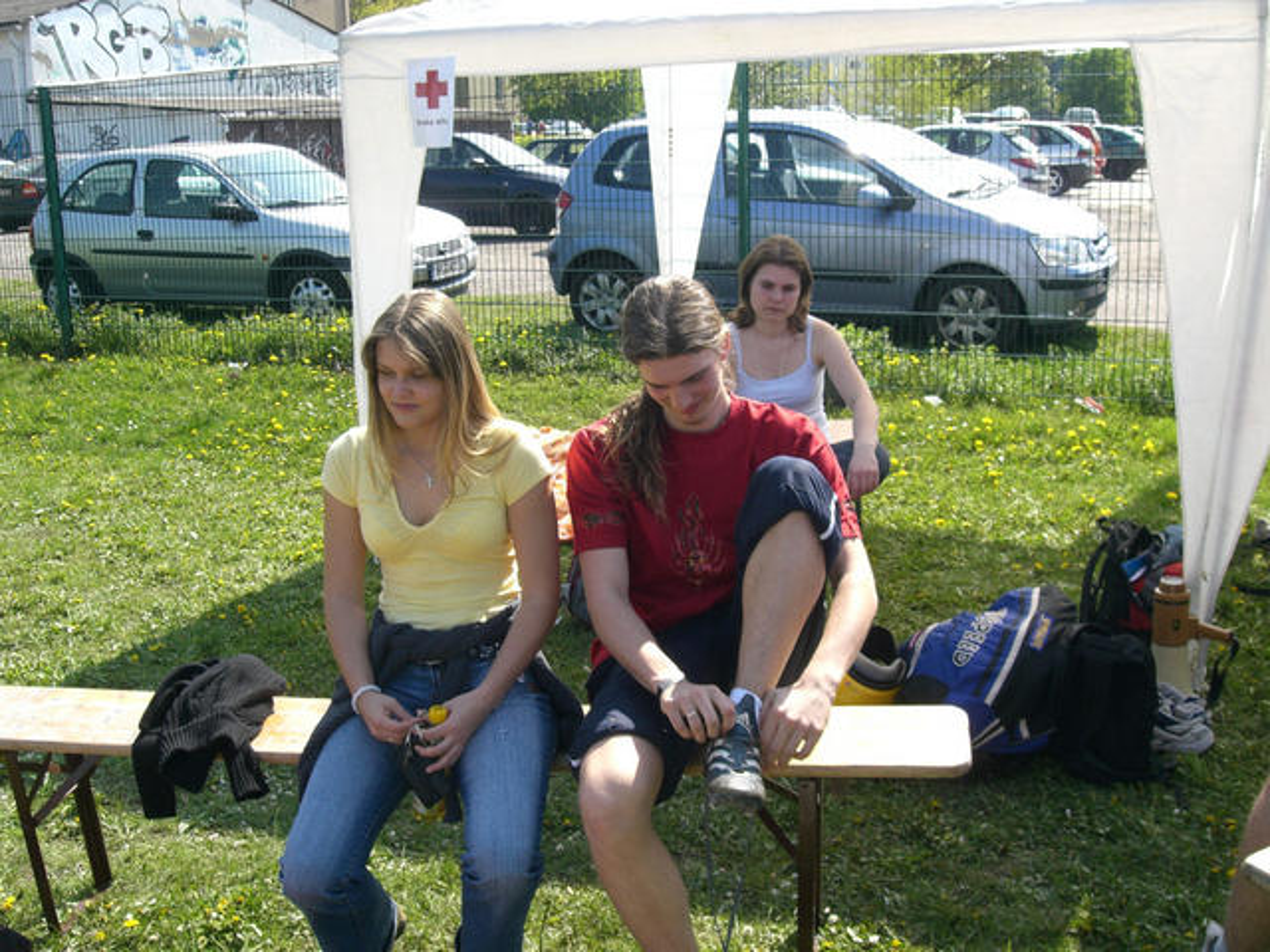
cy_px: 476
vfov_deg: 37.7
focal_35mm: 38
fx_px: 1394
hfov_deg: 49.0
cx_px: 635
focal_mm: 6.3
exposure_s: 1/250
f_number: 4.4
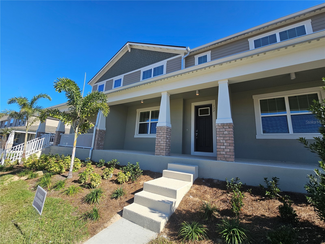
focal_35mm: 13
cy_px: 122
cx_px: 162
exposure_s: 1/1488
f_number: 2.2
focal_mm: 2.2
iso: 50
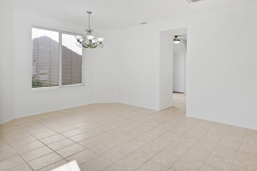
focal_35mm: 22
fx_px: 157
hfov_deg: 76.5
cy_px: 69
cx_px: 167
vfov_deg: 56.8
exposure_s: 1/15
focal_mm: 16
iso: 320
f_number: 7.1
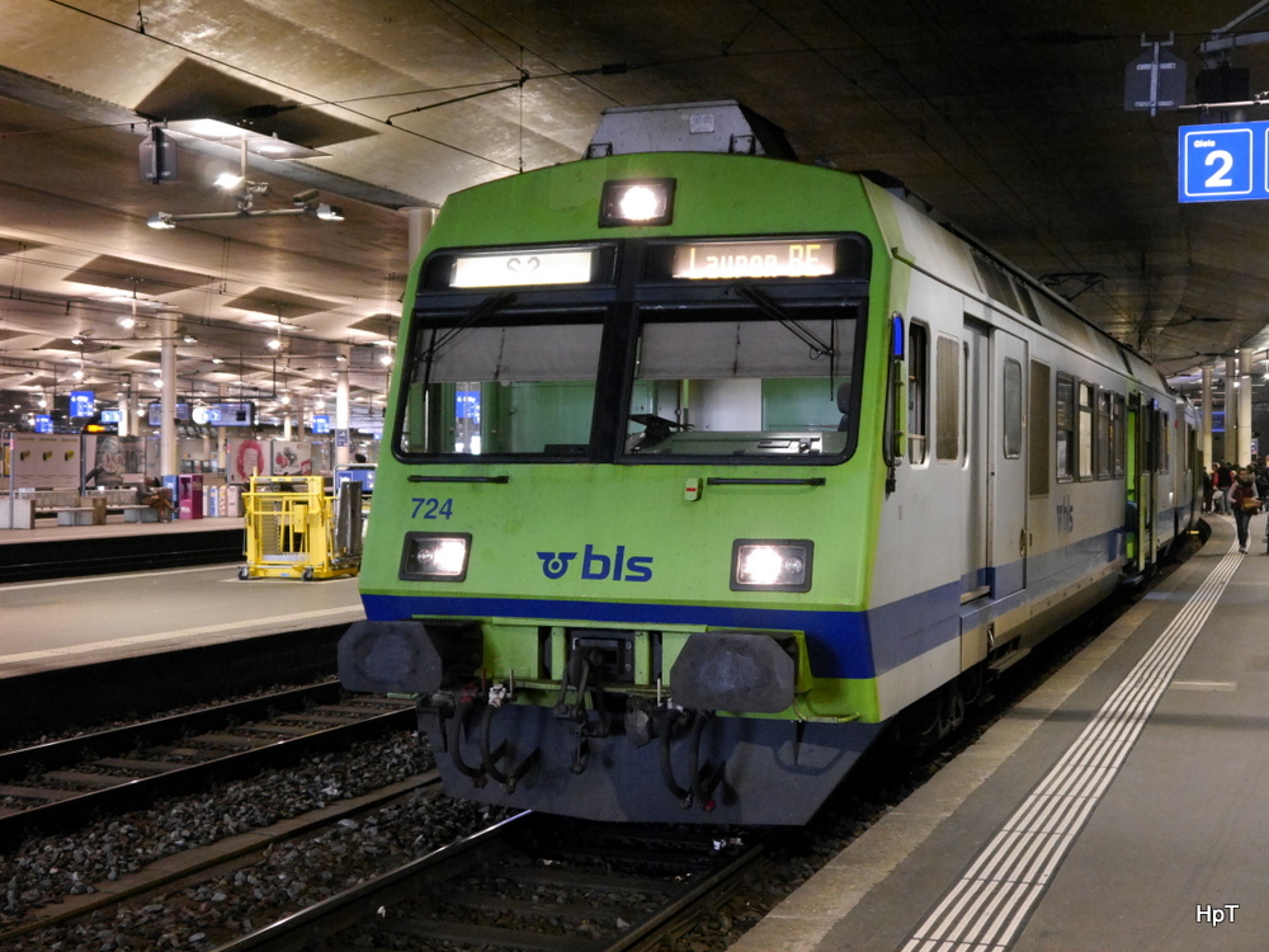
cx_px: 634
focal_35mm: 50
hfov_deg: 38.2
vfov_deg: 29.1
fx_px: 1833
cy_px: 476
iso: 3200
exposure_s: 1/40
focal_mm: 25
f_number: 4.6
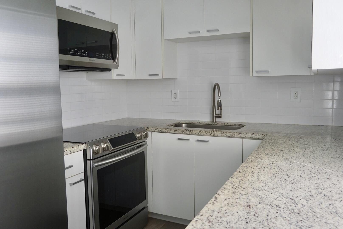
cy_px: 114
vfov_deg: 43.7
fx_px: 286
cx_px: 172
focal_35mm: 30
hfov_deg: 61.9
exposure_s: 1/60
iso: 500
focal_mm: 20
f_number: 4
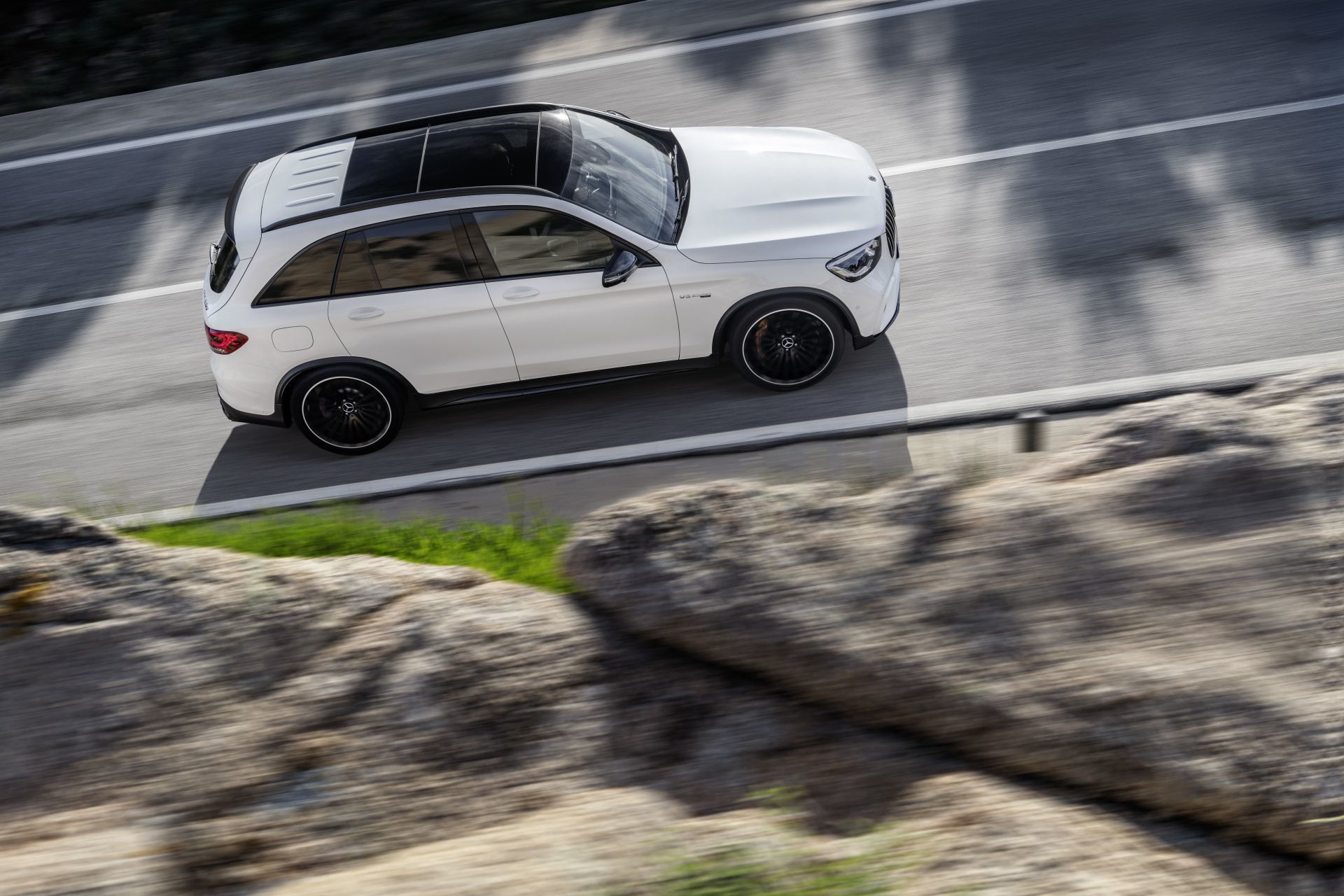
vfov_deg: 31.9
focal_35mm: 42
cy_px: 448
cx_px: 672
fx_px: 1568
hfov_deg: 46.4
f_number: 11
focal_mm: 42
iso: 100
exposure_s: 1/40
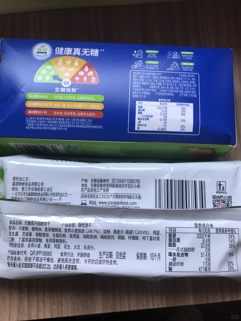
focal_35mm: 28
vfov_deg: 63.4
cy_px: 160
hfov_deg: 49.7
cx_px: 120
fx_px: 260
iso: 25
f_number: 1.8
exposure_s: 1/50
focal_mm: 3.99
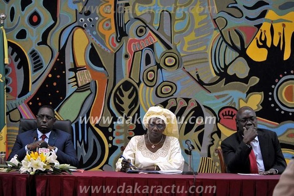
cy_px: 98
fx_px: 775
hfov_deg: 21.5
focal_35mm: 95
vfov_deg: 14.4
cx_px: 147
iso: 4000
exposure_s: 1/100
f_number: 5
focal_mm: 95
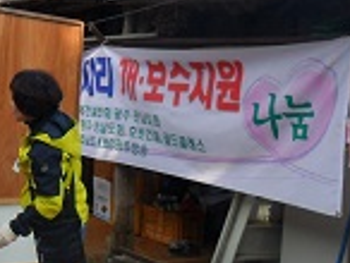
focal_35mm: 71
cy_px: 115
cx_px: -24
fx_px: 719
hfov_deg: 25.6
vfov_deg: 20.8
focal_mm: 4.9
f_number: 3.5
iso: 100
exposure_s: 1/250
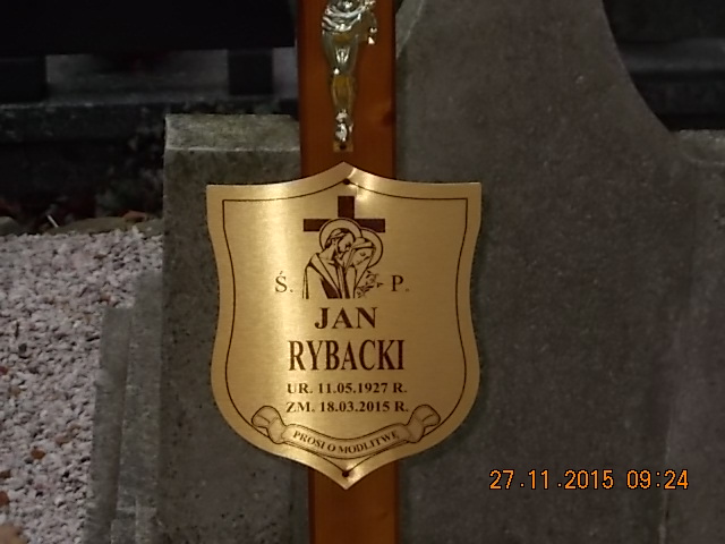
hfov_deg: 15.2
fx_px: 2723
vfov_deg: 11.4
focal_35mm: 130
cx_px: 362
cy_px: 272
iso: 200
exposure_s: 1/60
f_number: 6.5
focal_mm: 23
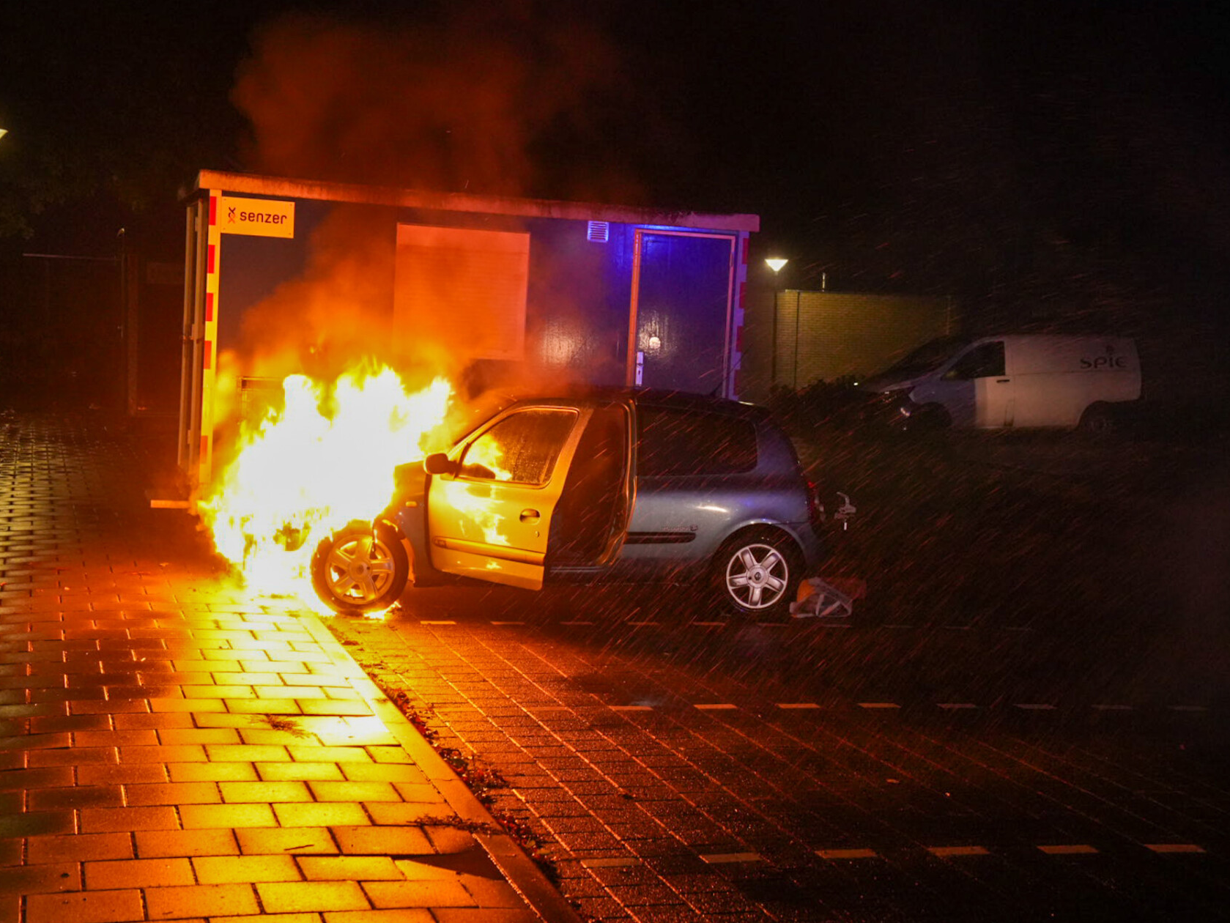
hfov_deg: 34.9
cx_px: 637
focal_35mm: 55
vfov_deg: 26.6
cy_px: 464
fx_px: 1955
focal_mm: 50
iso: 8000
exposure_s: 1/60
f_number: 6.3
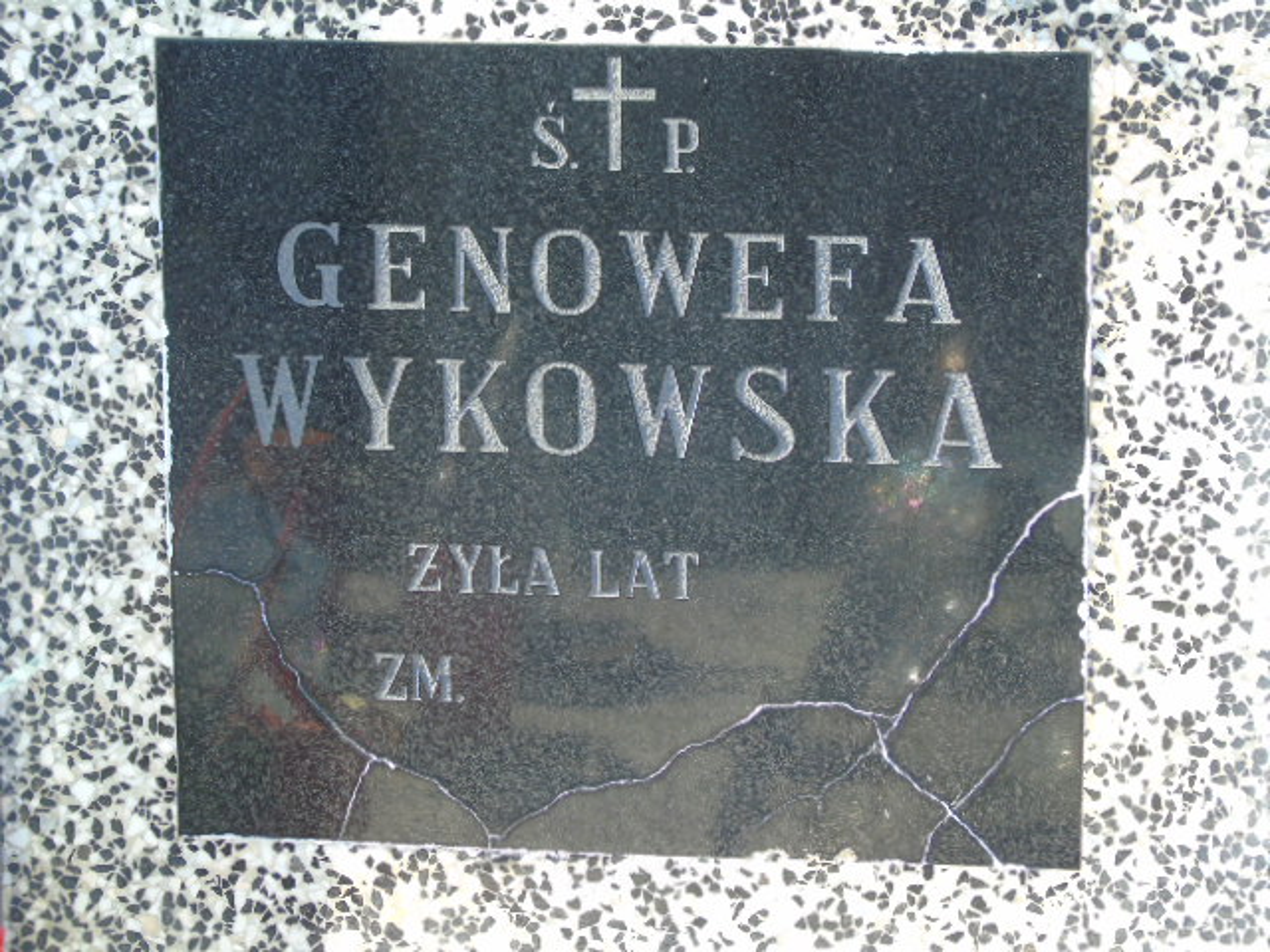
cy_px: 476
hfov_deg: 15.9
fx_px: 4549
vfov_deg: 12.0
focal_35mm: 124
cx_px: 635
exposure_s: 1/50
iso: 80
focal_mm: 22
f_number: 4.6
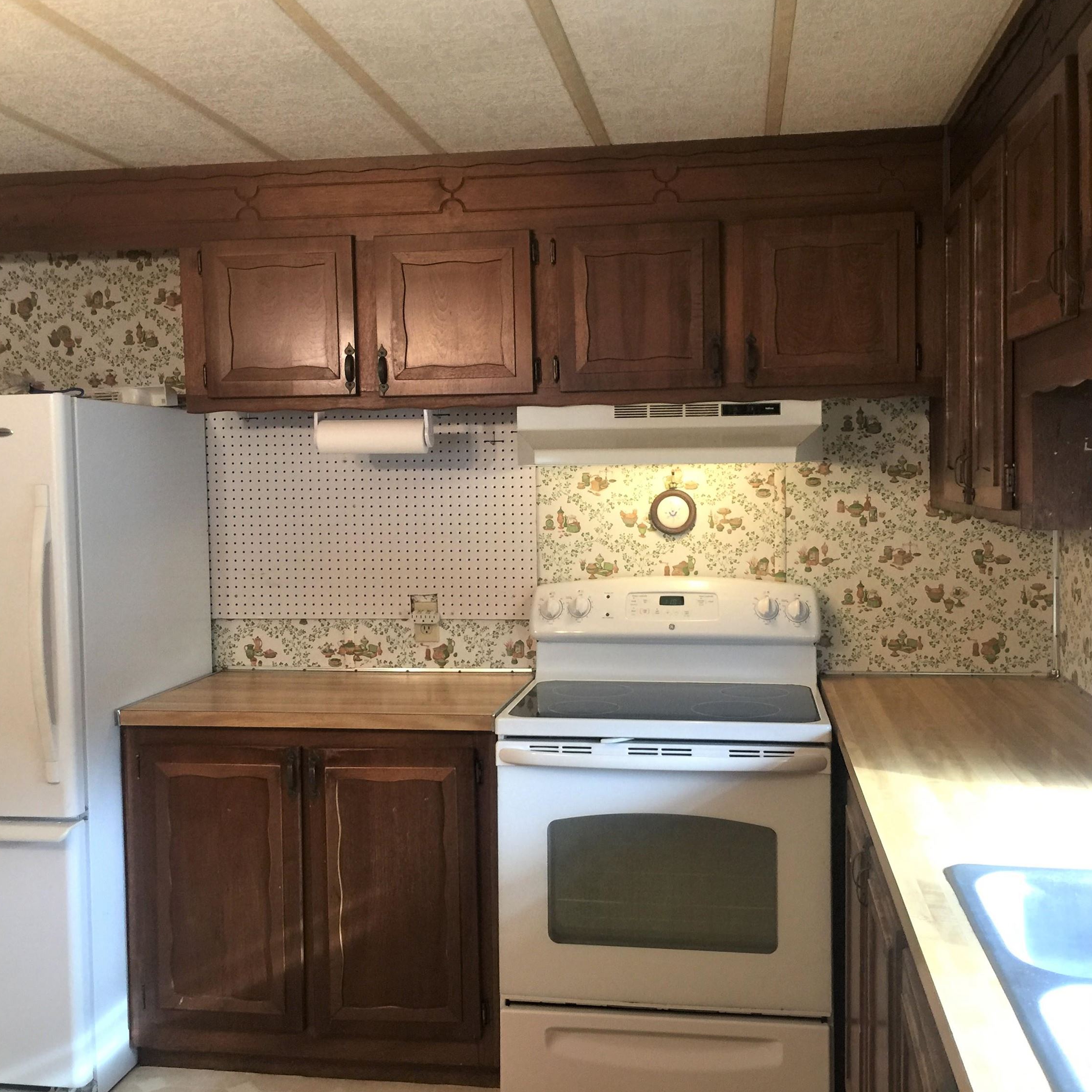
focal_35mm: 35
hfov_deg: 47.2
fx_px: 1249
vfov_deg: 47.2
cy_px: 538
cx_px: 538
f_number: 2.2
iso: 50
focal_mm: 4.15
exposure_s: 1/15
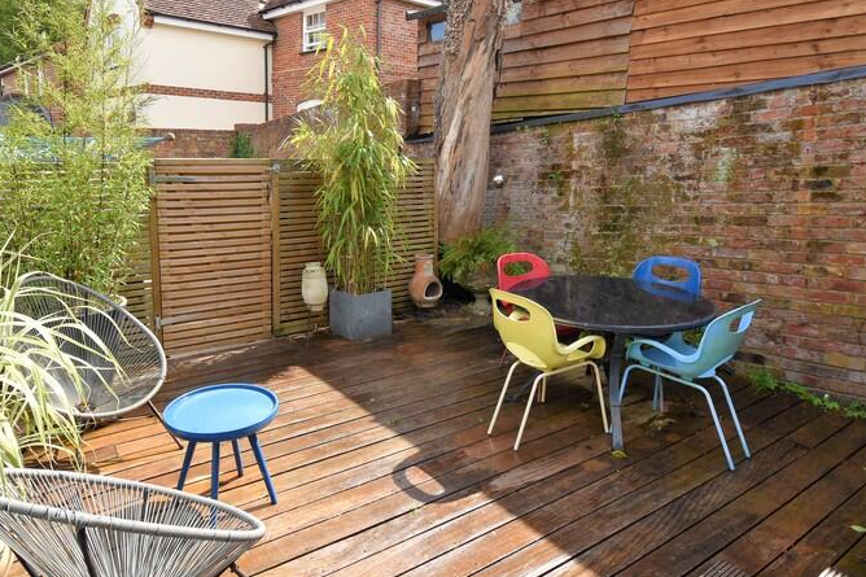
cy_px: 228
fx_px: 553
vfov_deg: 54.6
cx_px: 382
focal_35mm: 23
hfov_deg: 75.8
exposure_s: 1/200
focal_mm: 10
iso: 100
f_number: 7.1
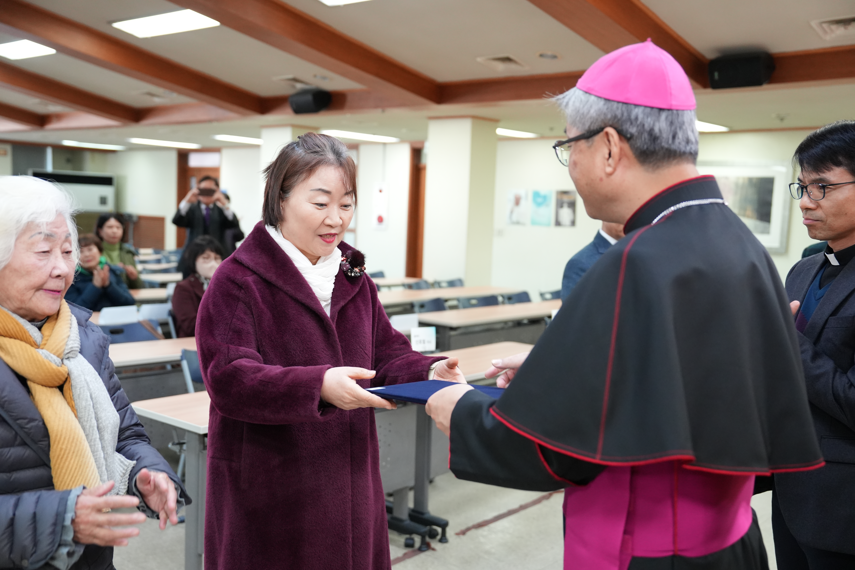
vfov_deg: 36.9
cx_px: 428
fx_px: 855
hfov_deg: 53.1
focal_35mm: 36
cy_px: 285
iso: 3200
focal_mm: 36
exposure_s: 1/250
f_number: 2.8
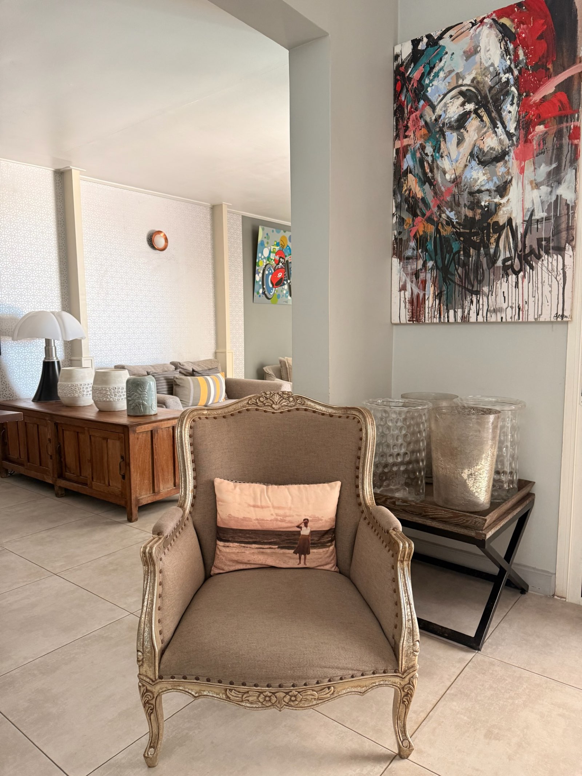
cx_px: 291
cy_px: 388
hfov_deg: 56.8
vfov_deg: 71.6
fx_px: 538
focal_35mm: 24
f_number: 1.78
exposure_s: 1/72
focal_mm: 6.76
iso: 200
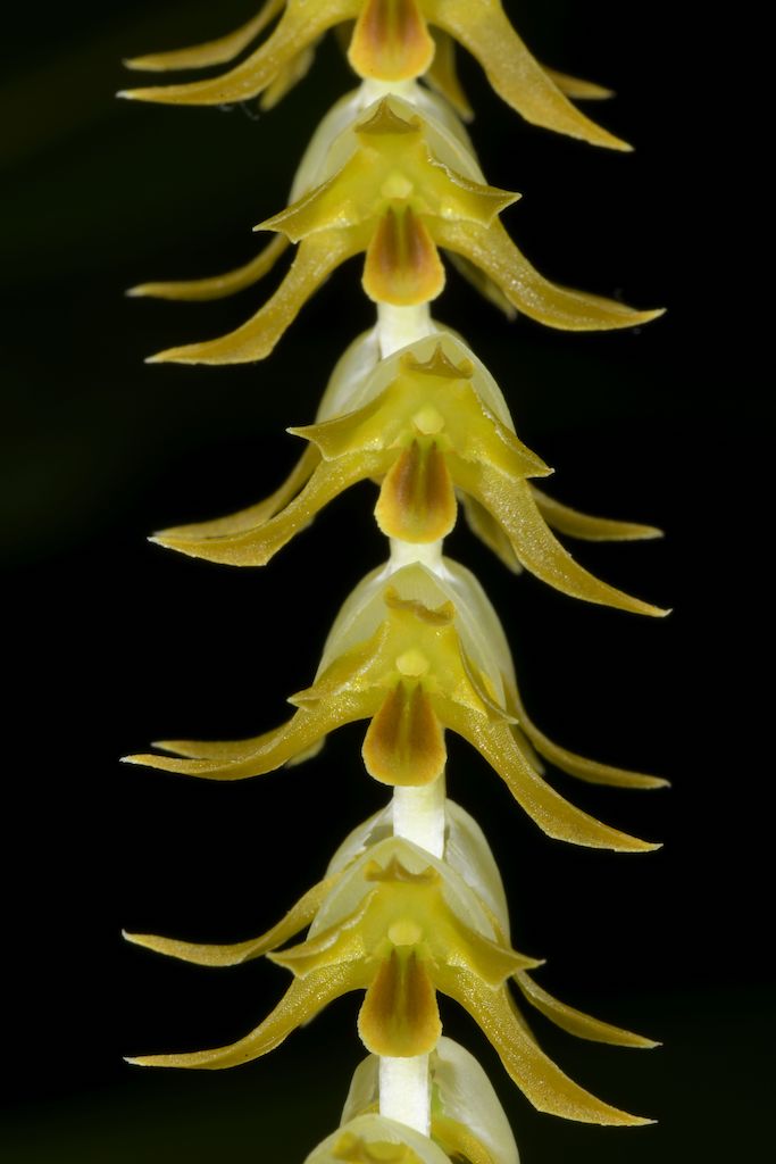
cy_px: 582
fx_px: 2909
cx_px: 388
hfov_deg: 15.2
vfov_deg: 22.6
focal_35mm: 90
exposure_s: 1/250
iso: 125
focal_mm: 90
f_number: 45
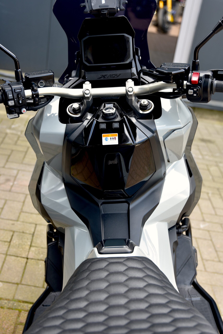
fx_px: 446
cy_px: 167
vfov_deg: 41.1
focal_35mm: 48
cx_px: 112
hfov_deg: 28.1
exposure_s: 1/60
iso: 100
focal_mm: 48
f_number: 4
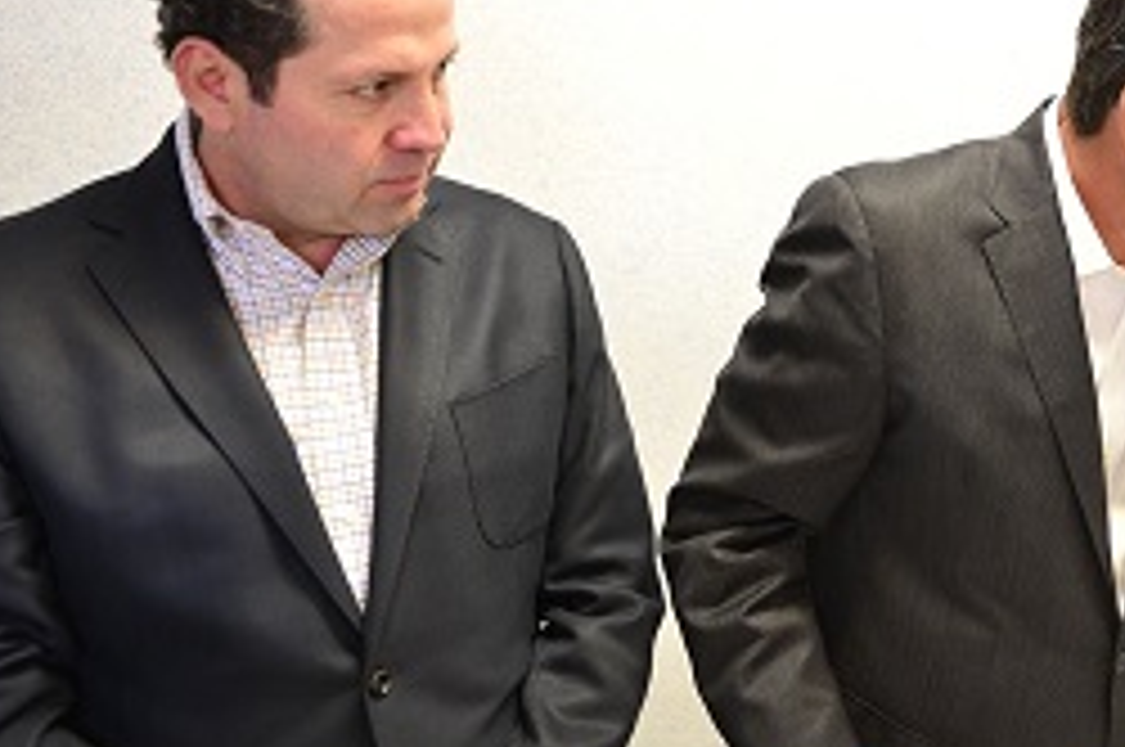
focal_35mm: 48
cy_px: 256
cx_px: 1040
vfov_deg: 27.8
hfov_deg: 38.0
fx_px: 1498
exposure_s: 1/125
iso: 2000
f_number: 2.8
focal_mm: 24
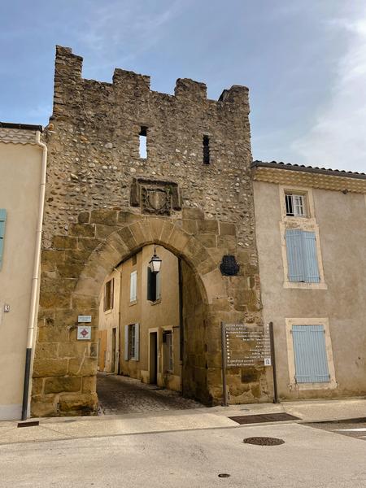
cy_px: 244
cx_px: 183
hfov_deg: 53.1
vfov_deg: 67.3
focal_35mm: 26
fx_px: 367
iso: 32
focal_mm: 5.1
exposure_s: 1/2500
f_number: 1.6
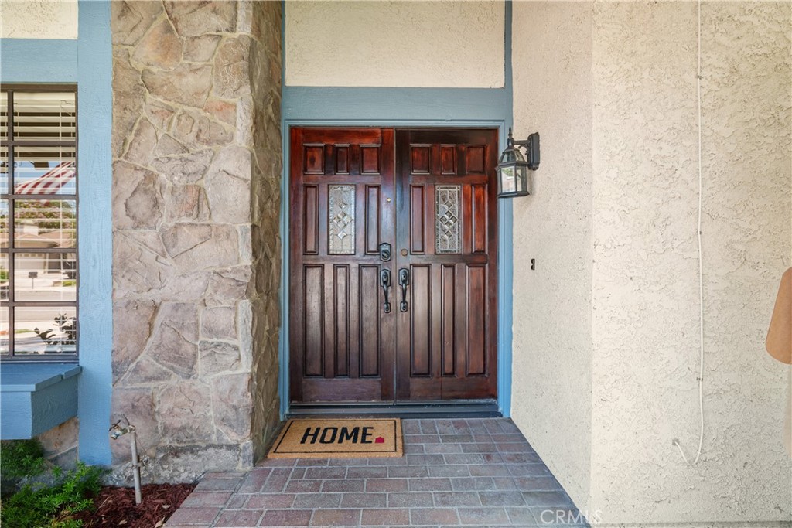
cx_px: 396
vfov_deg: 73.8
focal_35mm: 16
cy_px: 264
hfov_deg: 96.7
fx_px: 352
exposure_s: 1/25
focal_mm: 16
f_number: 5.6
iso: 400
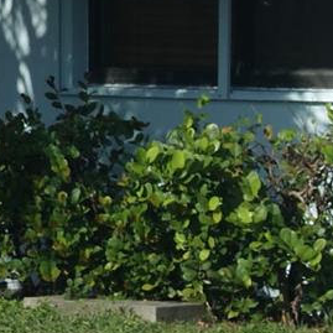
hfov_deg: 4.0
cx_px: -312
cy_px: -79
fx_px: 4759
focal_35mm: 437
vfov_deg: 4.0
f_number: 11
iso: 100
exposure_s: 1/200
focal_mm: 45
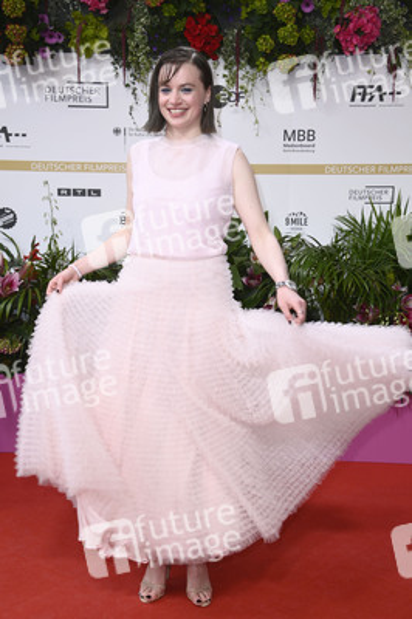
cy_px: 310
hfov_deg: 24.6
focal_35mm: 55
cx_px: 206
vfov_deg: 36.3
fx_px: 946
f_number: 5.6
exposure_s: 1/250
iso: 500
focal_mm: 55
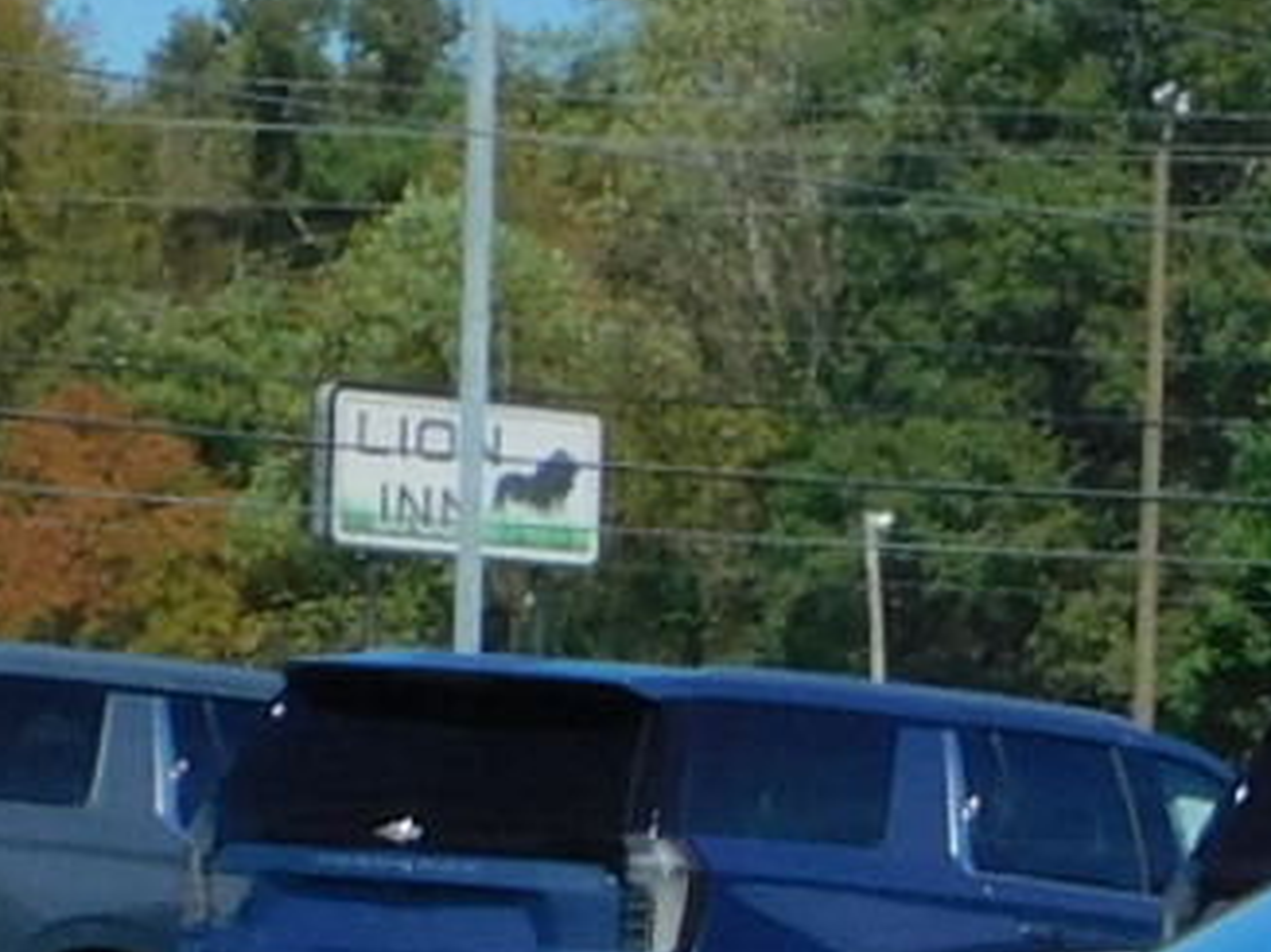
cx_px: 2900
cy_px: 1725
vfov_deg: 4.7
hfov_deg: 6.1
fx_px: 11488
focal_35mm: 313
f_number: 5
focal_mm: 8.1
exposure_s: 1/1250
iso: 125
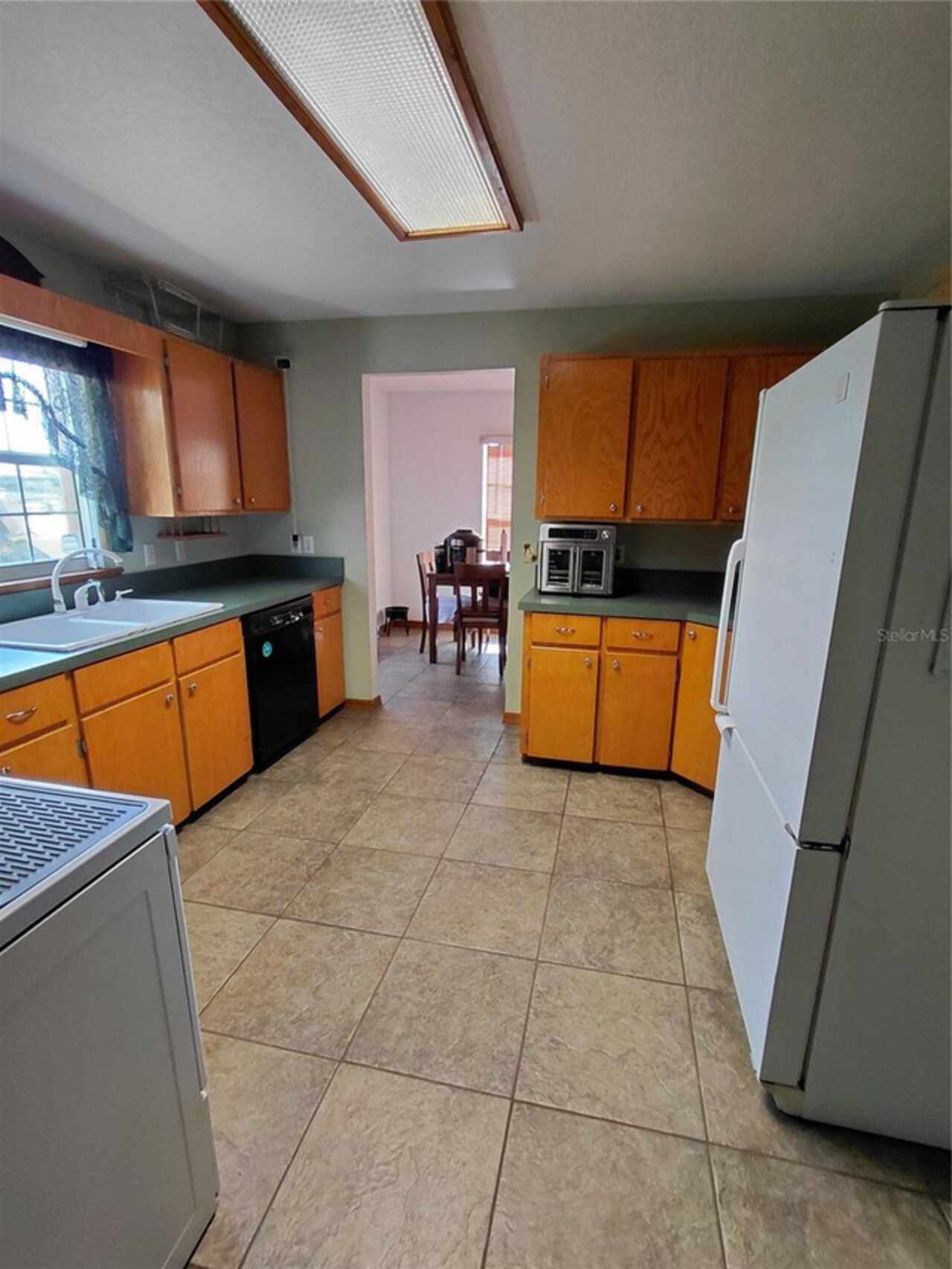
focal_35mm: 16
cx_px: 476
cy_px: 634
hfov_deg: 78.1
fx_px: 587
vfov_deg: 94.5
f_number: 2.2
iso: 160
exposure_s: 1/60
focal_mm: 1.64
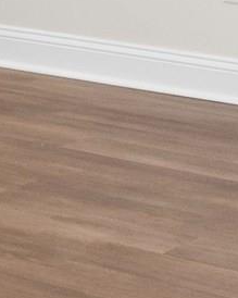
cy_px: -251
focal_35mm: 179
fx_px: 1577
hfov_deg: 7.8
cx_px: -402
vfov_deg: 10.1
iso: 100
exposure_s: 1/2
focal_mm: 11.5
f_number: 4.8
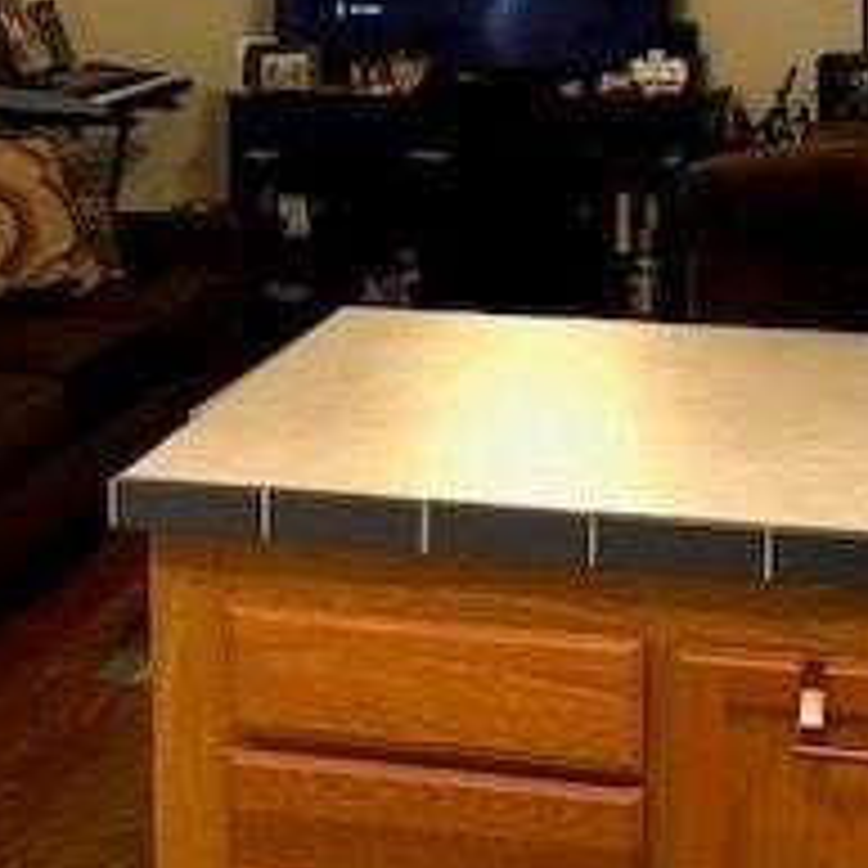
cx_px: 243
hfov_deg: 21.0
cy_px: 229
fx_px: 2326
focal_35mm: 82
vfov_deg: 21.0
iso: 80
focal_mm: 3.99
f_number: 1.8
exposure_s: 1/15
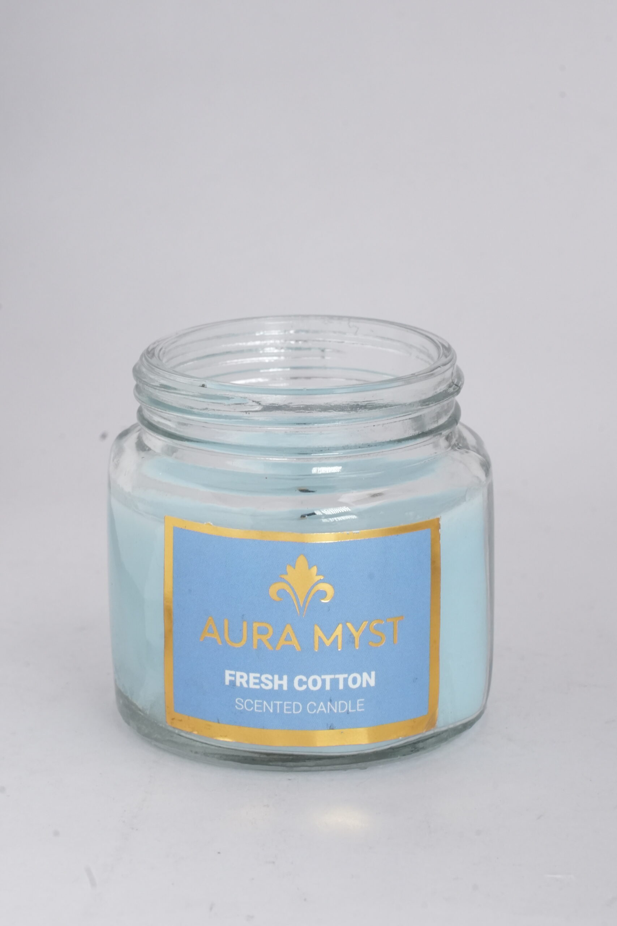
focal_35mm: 112
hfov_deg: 12.2
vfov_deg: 18.3
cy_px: 463
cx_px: 308
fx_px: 2879
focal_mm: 75
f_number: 22
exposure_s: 1/125
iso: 2000
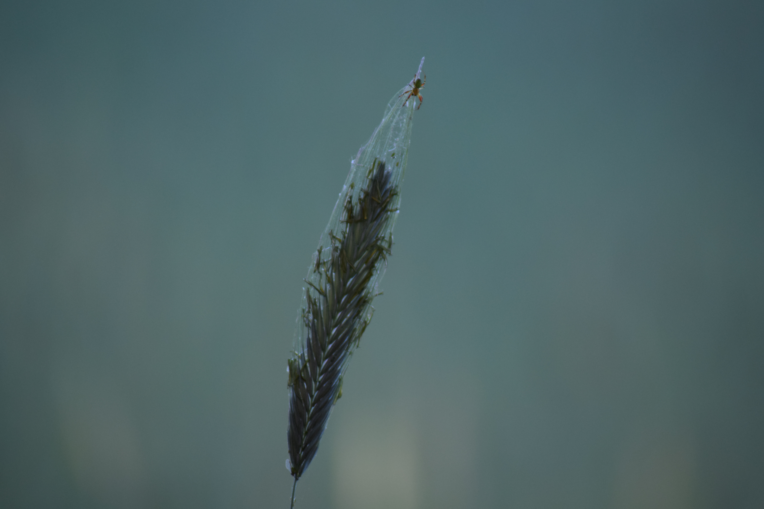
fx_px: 6366
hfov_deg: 6.9
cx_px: 382
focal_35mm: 300
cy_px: 254
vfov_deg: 4.6
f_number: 4.8
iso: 800
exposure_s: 1/640
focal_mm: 200
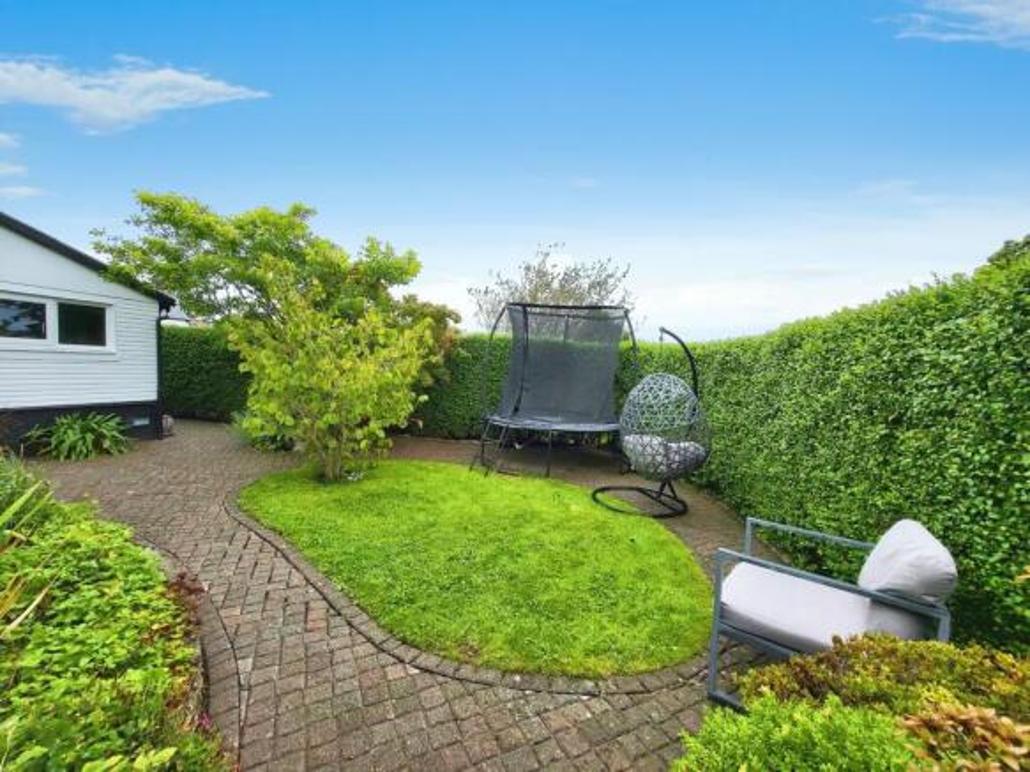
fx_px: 387
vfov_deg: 89.9
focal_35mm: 13
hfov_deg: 106.2
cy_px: 386
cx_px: 515
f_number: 2.2
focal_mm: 1.74
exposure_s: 1/468
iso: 32
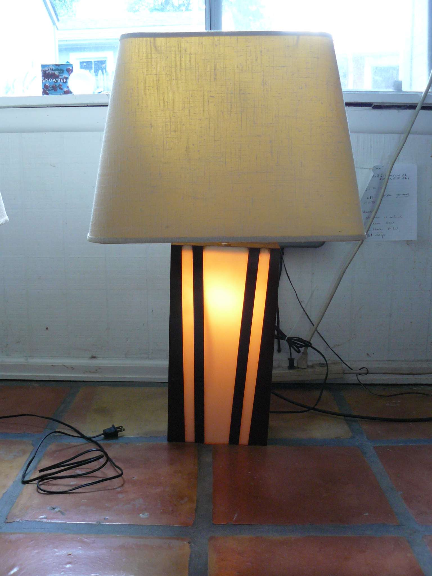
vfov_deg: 51.4
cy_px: 288
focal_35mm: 36
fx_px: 599
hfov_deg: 39.7
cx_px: 216
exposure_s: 1/6
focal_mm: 6
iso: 200
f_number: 2.8
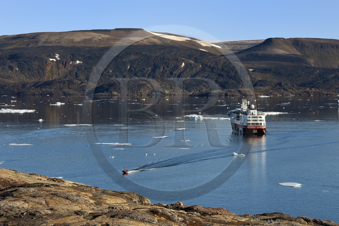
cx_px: 170
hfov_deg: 15.8
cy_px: 113
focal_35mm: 130
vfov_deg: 10.5
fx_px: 1223
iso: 200
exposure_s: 1/320
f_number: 13
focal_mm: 130
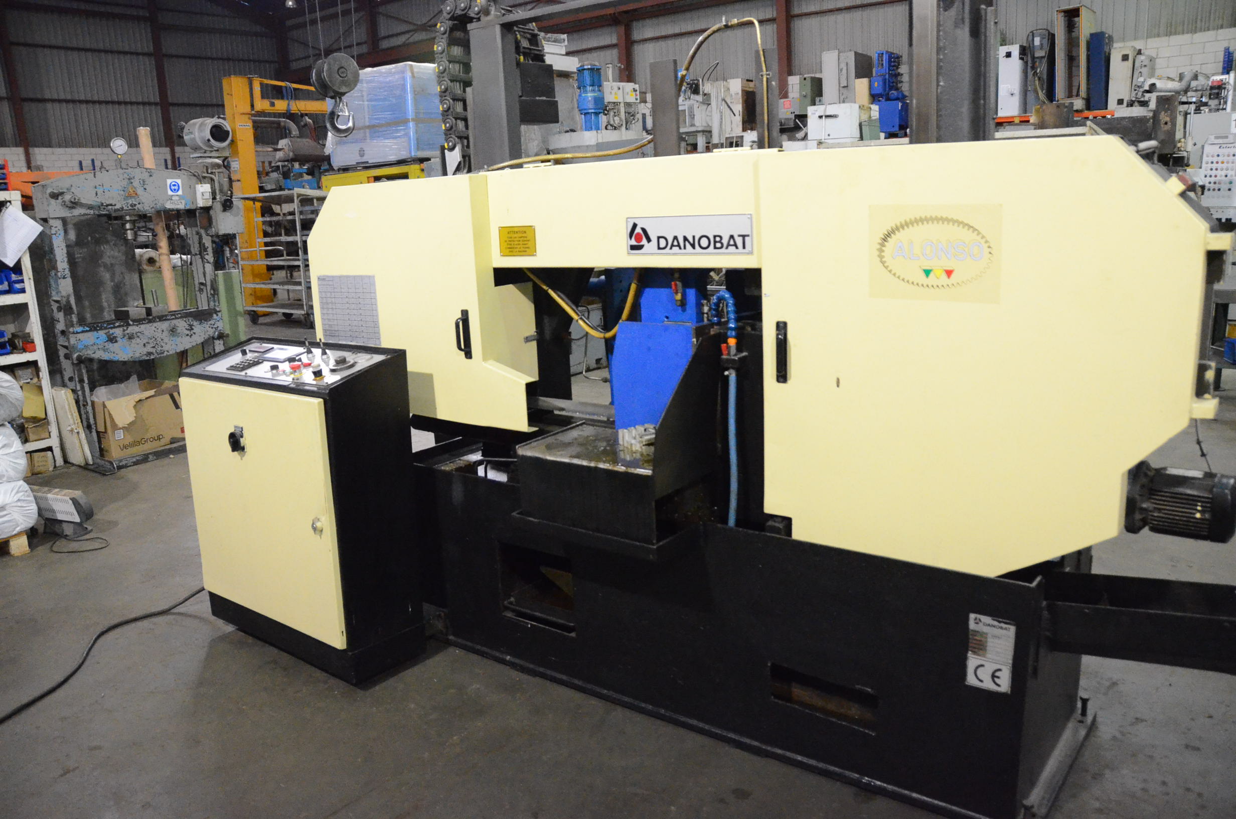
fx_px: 925
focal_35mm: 27
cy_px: 410
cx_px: 618
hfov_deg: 67.5
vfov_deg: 47.7
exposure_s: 1/250
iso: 6400
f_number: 3.5
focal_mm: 18
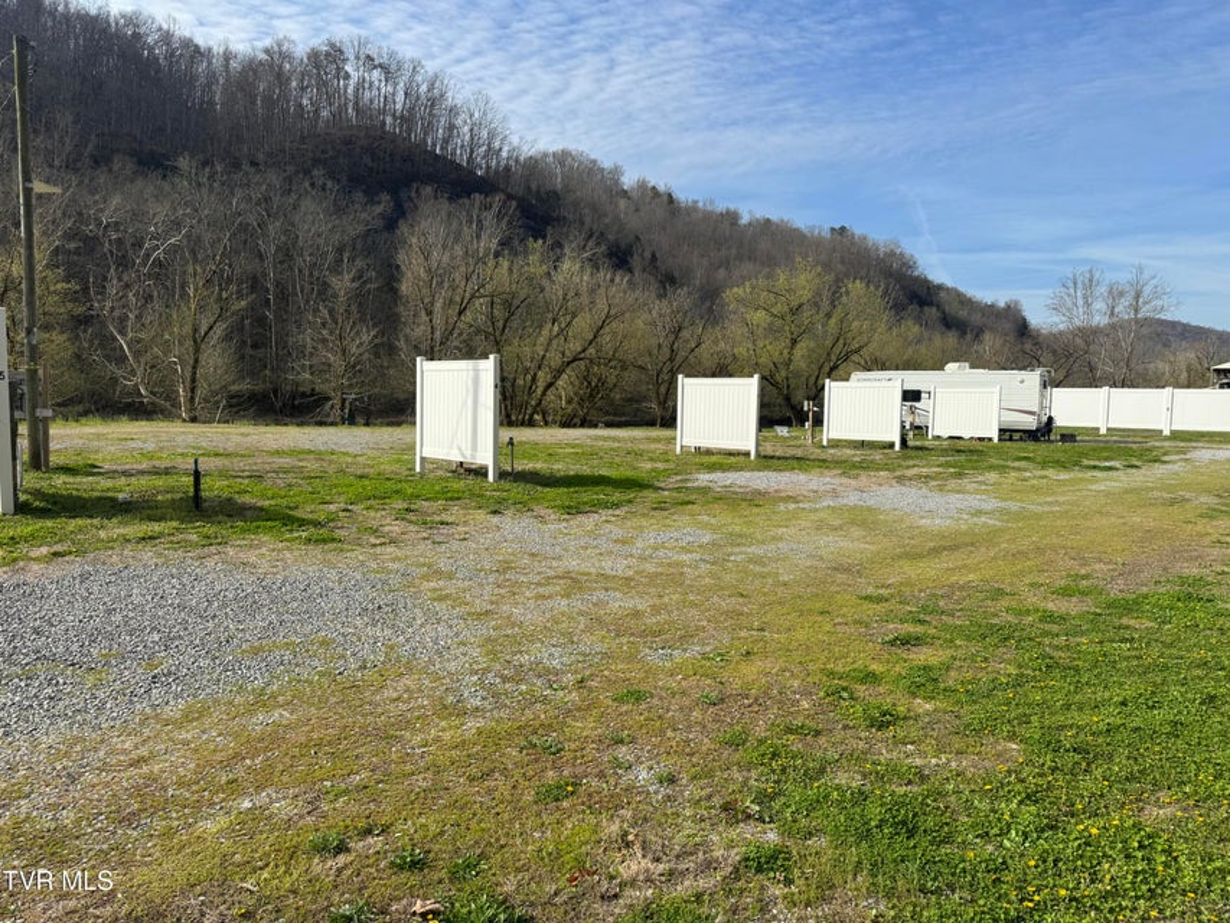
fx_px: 853
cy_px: 462
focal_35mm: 24
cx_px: 615
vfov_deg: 56.8
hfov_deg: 71.6
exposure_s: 1/4049
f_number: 1.78
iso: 80
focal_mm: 6.76
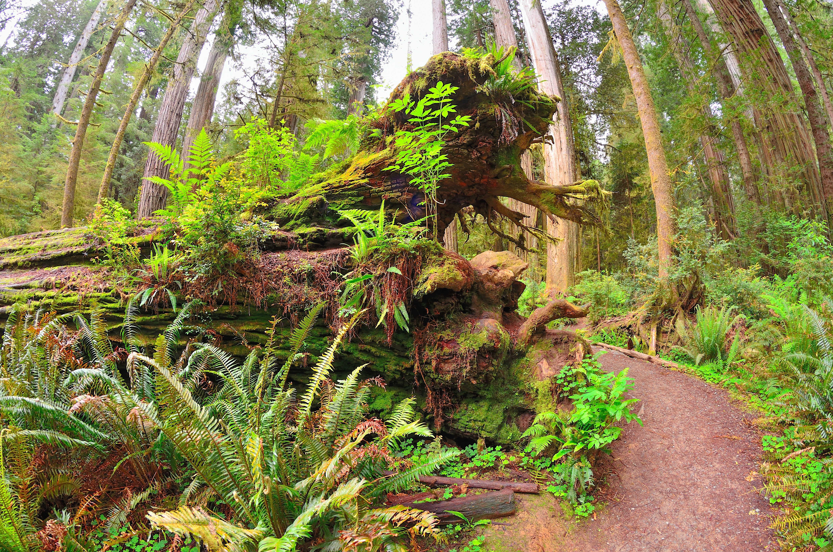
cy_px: 276
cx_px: 416
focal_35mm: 12
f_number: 8
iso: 100
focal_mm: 8
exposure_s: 1/8
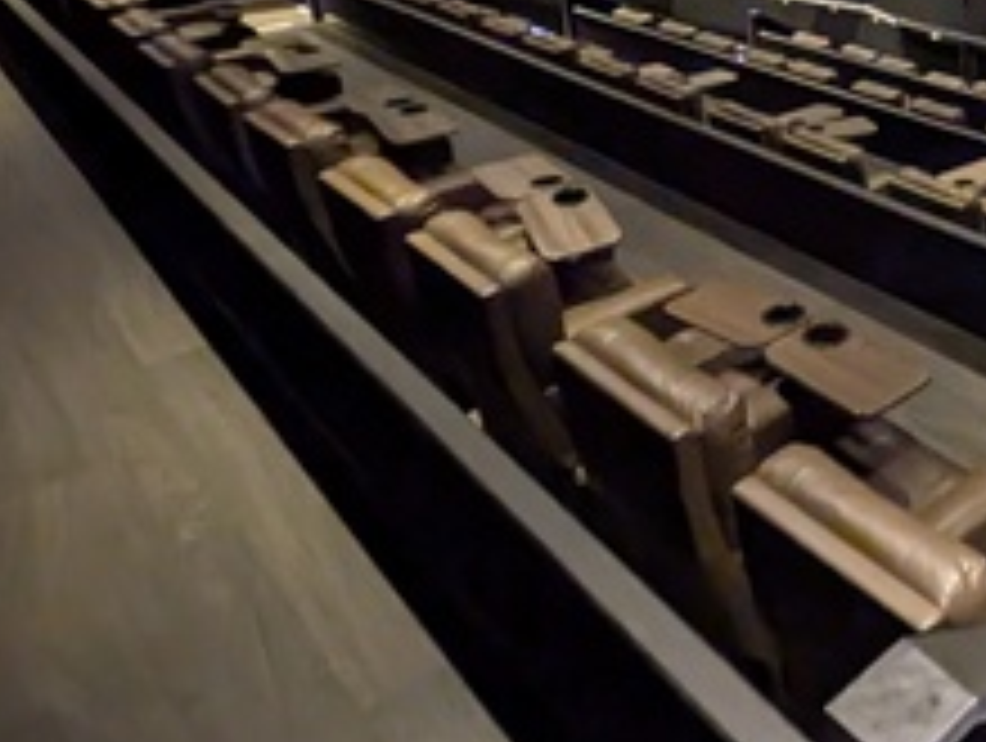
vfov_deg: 36.7
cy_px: 4
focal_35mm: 35
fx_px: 999
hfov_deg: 45.0
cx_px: 972
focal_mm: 2.23
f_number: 1.95
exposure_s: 1/2.56
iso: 1419
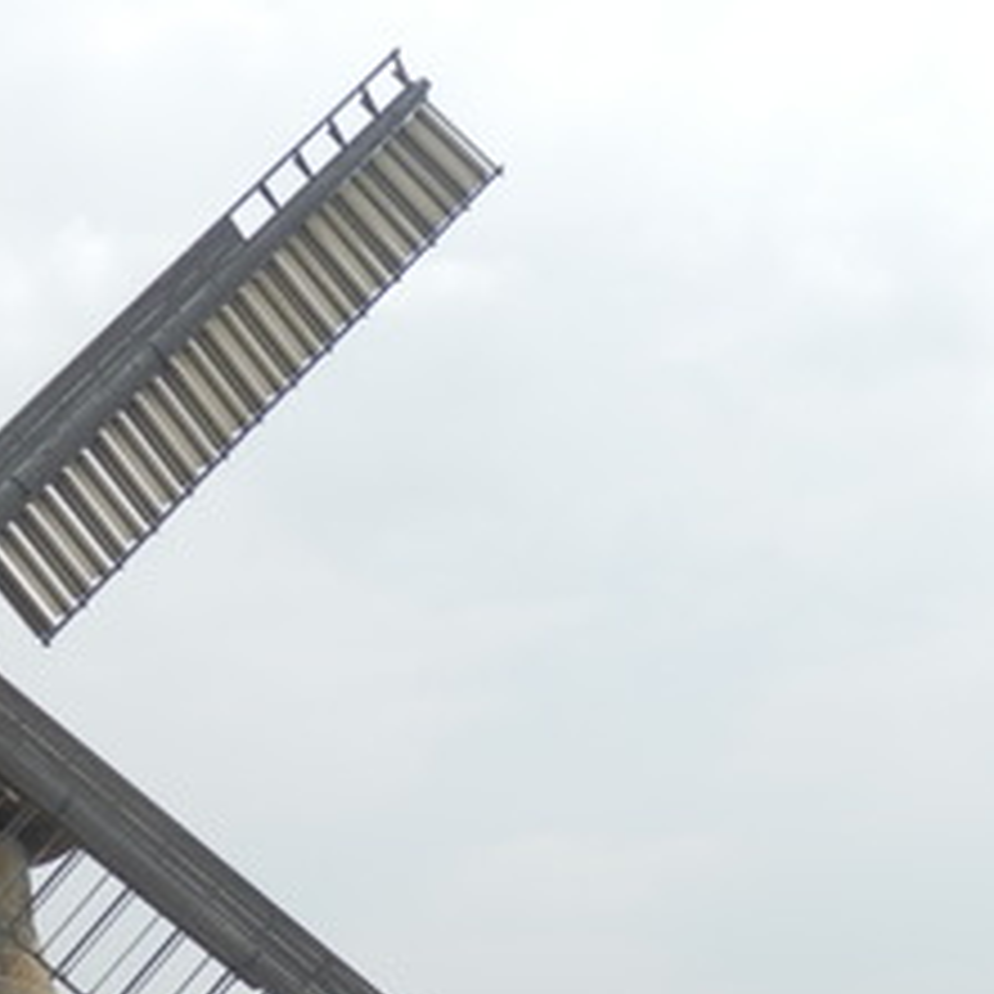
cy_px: 893
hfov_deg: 20.6
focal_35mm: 80
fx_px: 2599
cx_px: -103
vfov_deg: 21.2
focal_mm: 6.6
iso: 80
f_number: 10.1
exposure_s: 1/200
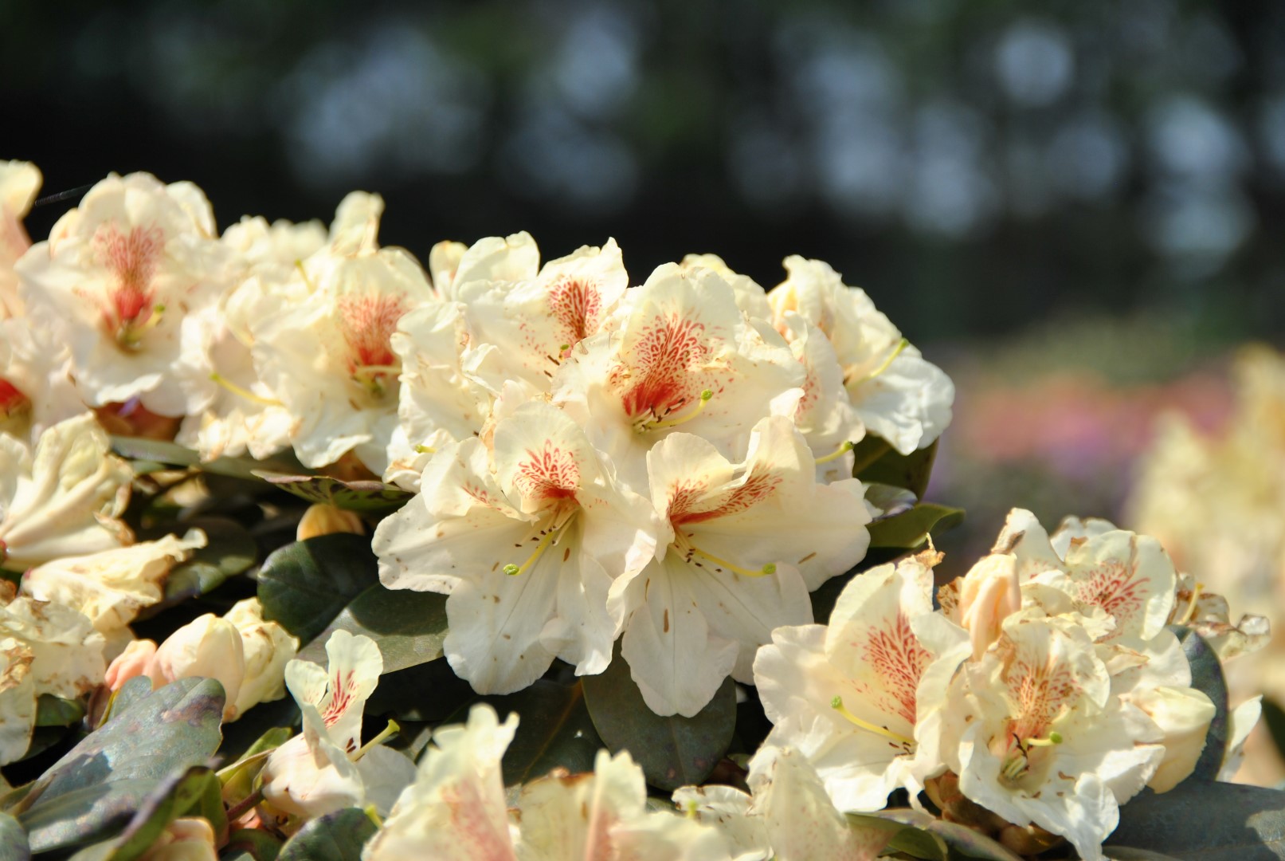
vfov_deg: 9.4
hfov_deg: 13.9
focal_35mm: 147
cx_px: 642
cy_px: 430
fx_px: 5254
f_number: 5.6
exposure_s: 1/400
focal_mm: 98
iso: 100
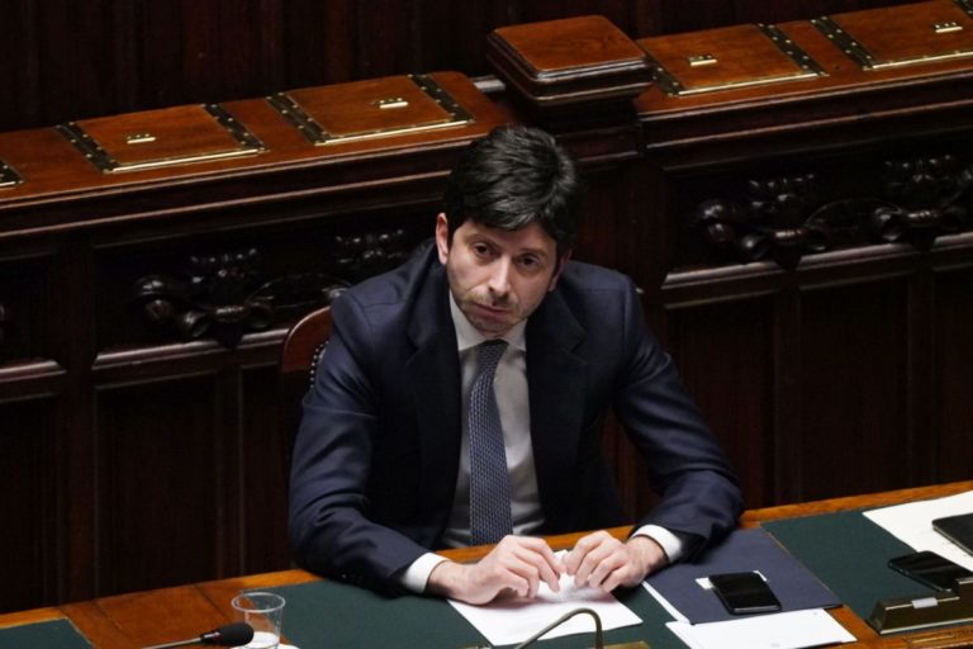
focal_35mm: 600
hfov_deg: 3.4
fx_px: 16215
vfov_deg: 2.3
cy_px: 324
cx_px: 486
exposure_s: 1/160
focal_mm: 400
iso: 12800
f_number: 5.6
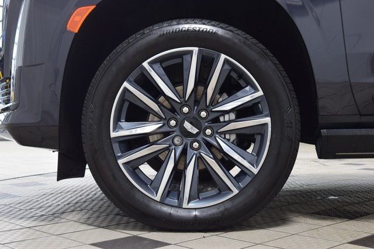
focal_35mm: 52
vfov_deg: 25.8
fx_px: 546
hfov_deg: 37.8
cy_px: 124
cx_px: 187
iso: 900
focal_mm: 35
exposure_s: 1/15
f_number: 6.3
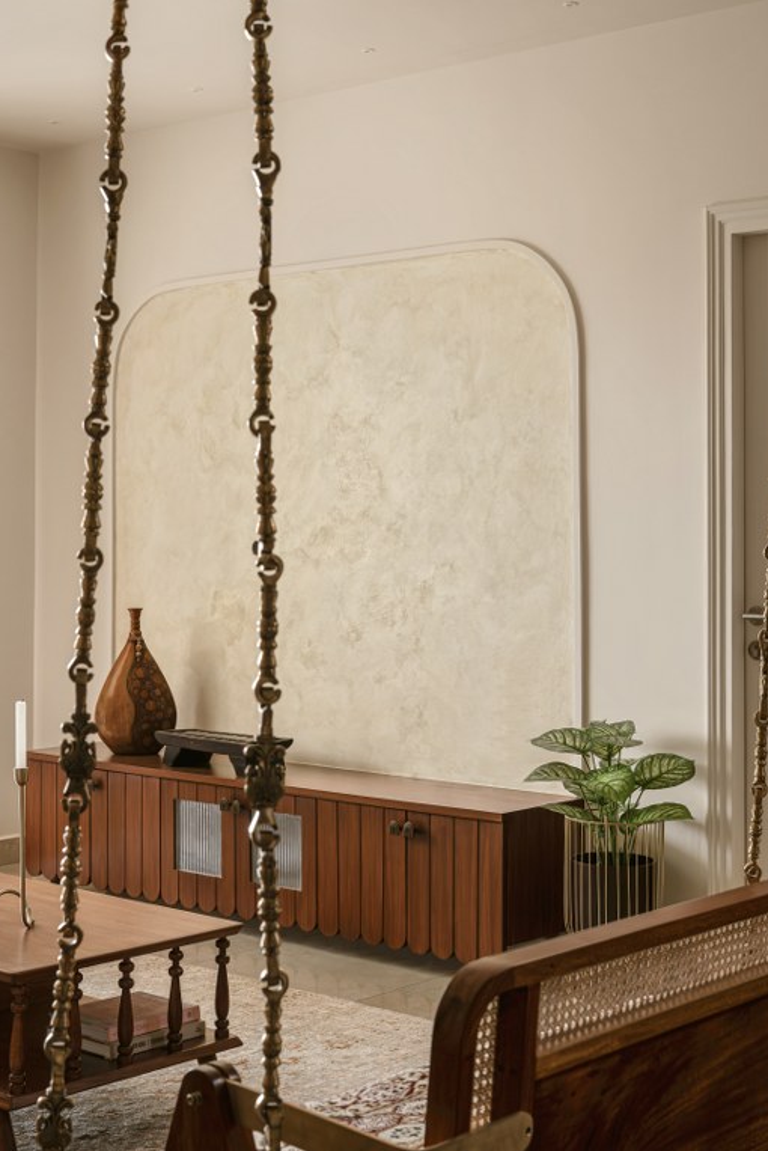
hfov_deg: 25.1
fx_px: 1726
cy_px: 548
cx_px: 324
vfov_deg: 36.9
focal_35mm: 54
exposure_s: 1/8
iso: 320
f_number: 8
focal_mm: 43
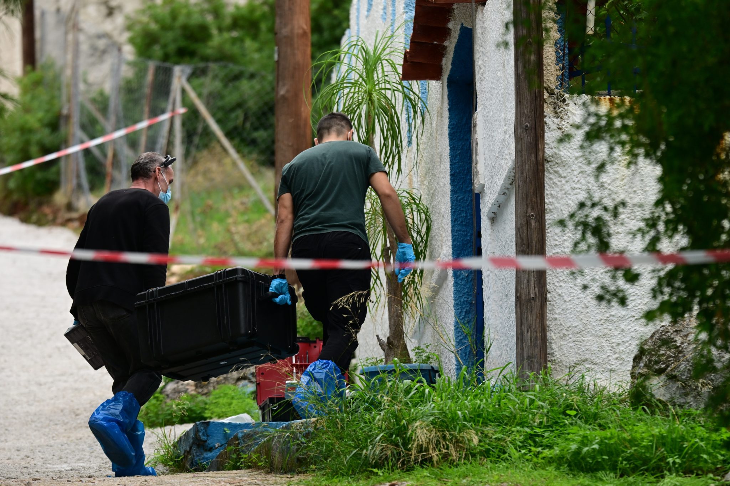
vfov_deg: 2.9
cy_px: 243
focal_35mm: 470
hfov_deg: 4.4
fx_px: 9529
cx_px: 365
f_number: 6.3
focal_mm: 470
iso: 800
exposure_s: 1/800
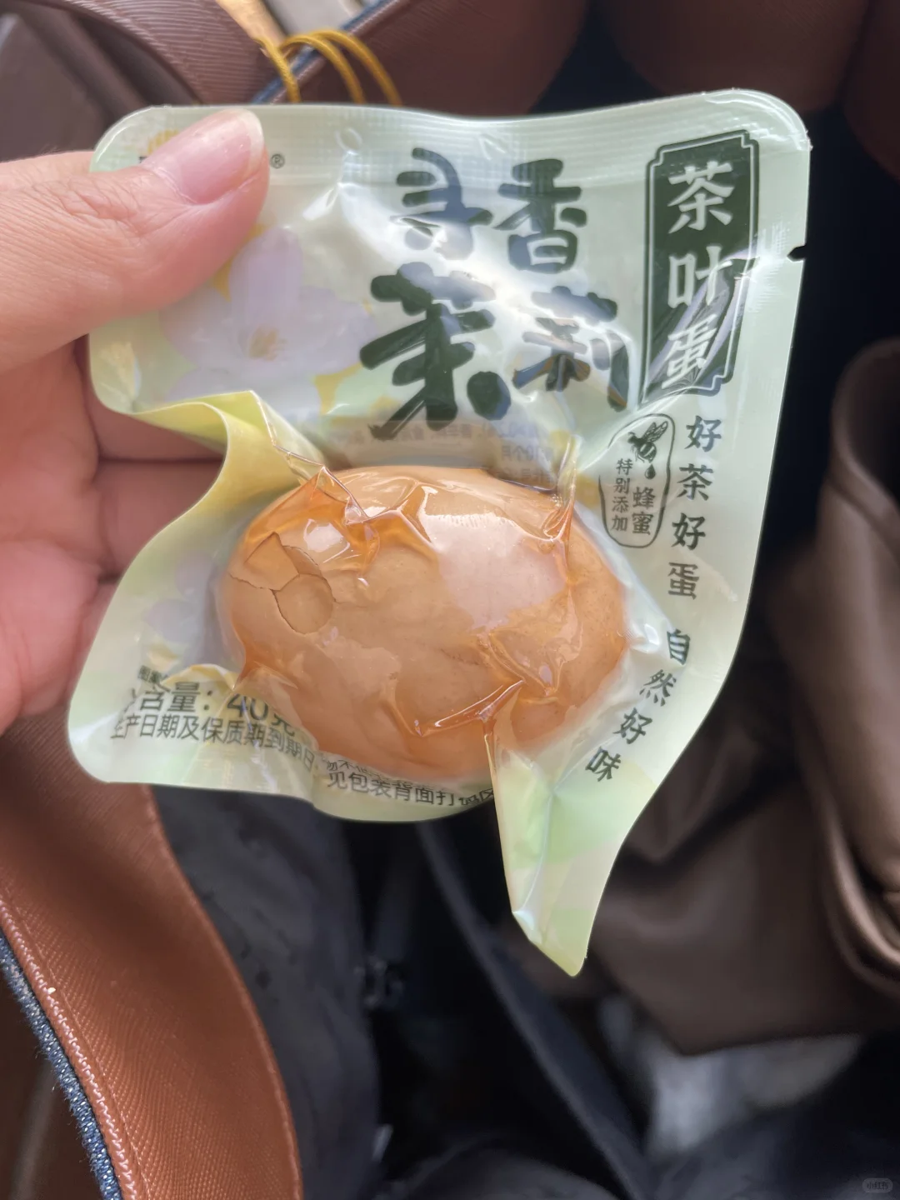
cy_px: 600
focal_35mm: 26
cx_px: 450
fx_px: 901
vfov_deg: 67.3
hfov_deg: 53.1
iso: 32
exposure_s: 1/435
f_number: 1.6
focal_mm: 4.2
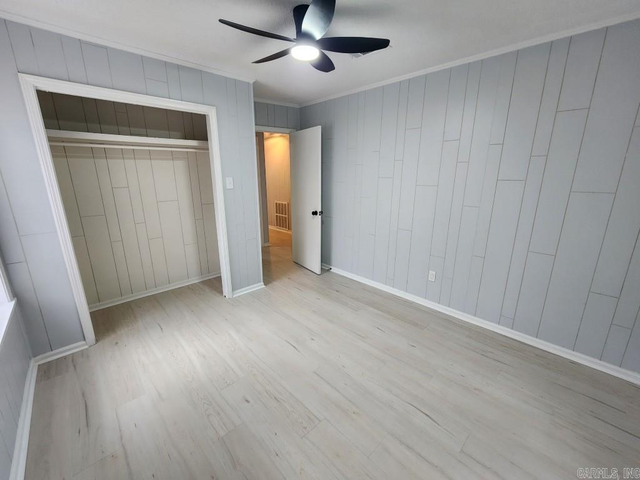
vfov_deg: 89.9
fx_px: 240
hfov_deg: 106.2
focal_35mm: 13
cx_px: 320
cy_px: 240
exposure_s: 1/40
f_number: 2.2
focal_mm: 2.2
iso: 320
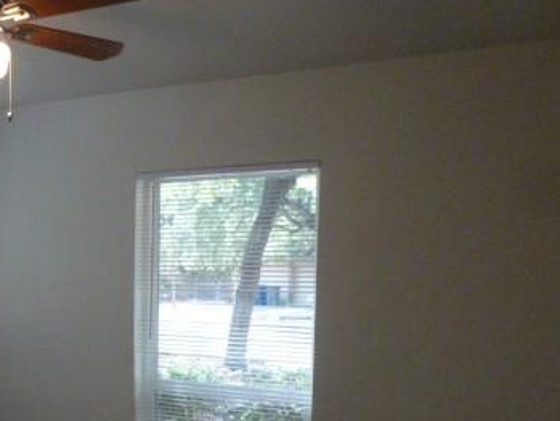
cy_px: 344
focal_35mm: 44
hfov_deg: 40.6
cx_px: 87
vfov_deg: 31.9
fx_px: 712
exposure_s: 1/125
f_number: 3.3
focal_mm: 4.3
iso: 640
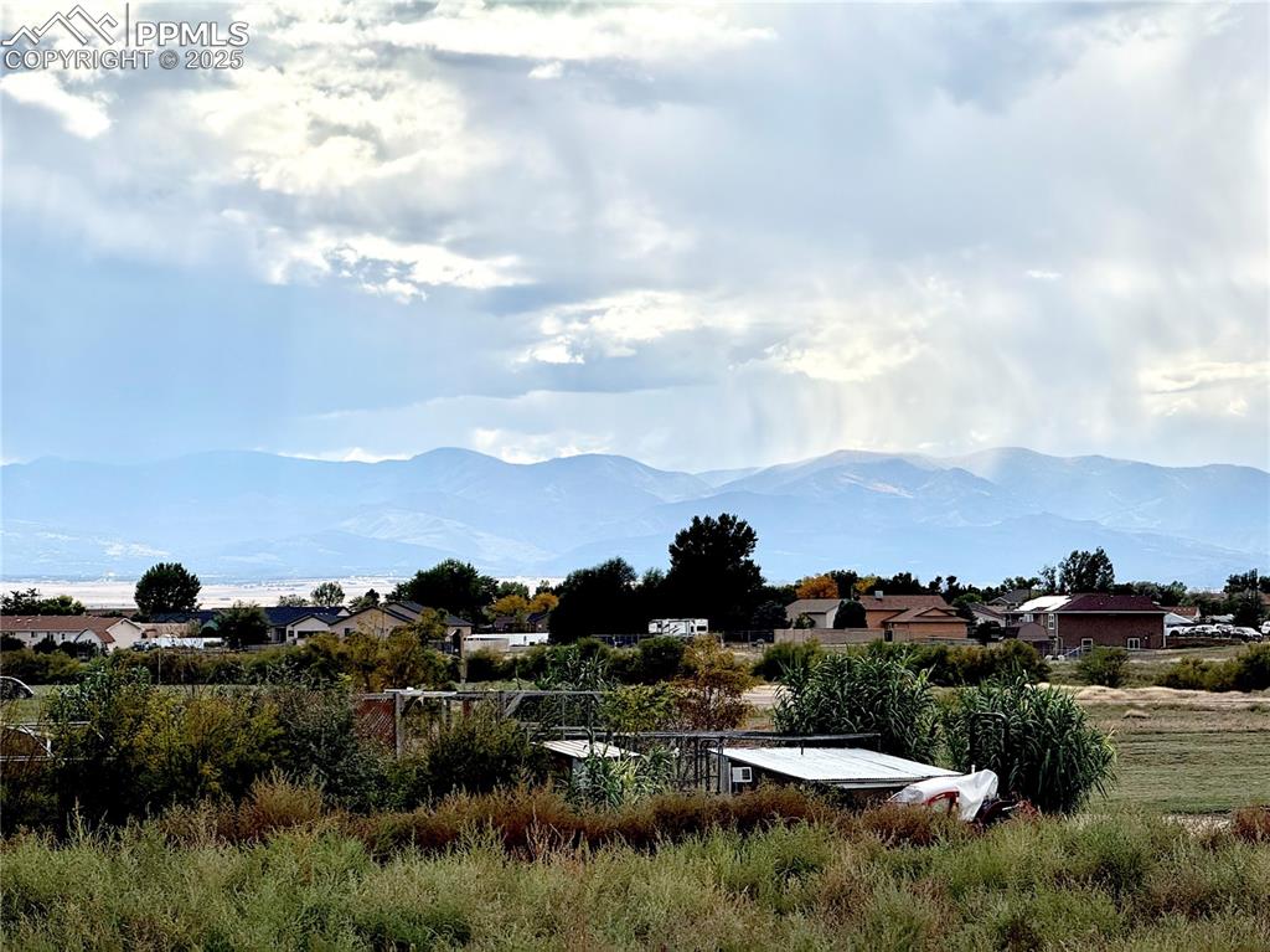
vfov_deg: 12.3
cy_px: 476
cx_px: 635
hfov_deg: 16.4
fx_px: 4401
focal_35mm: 120
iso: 64
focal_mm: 15.66
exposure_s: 1/3344
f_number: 2.8
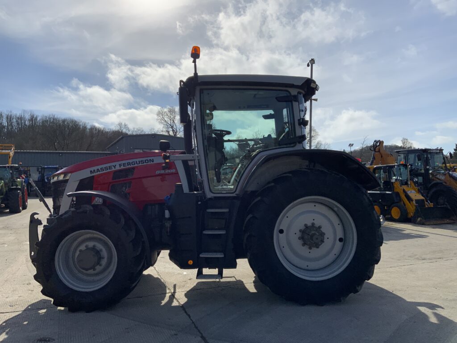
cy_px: 172
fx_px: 383
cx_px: 228
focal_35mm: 29
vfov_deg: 48.2
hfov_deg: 61.7
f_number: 1.8
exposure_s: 1/5814
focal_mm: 3
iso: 20
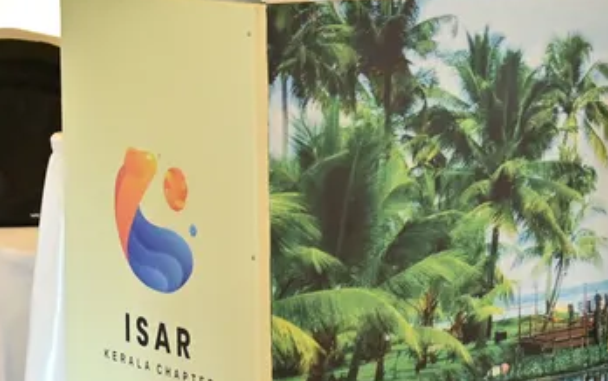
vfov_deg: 9.9
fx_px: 2172
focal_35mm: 131
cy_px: 4
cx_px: 957
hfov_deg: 14.6
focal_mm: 35
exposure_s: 1/100
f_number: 2
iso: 800
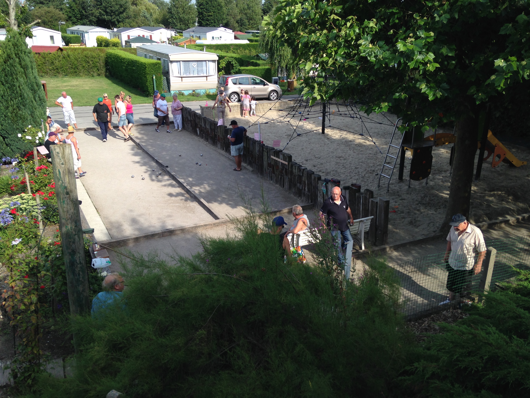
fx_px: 505
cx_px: 265
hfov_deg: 55.4
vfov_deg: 42.9
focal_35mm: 33
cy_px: 199
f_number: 2.4
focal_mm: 4.12
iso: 50
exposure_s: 1/809
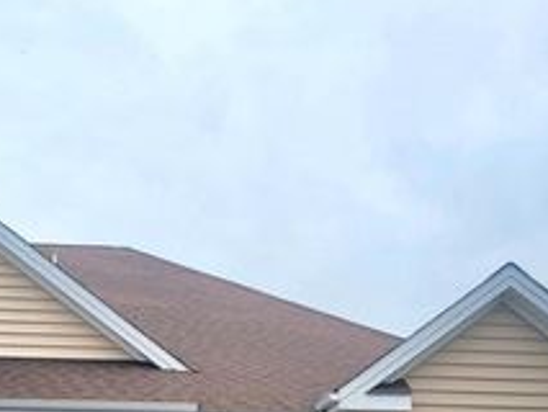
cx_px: 232
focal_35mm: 61
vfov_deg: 23.1
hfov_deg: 31.6
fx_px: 966
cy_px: 413
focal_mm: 5.4
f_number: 1.8
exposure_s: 1/1000
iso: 40
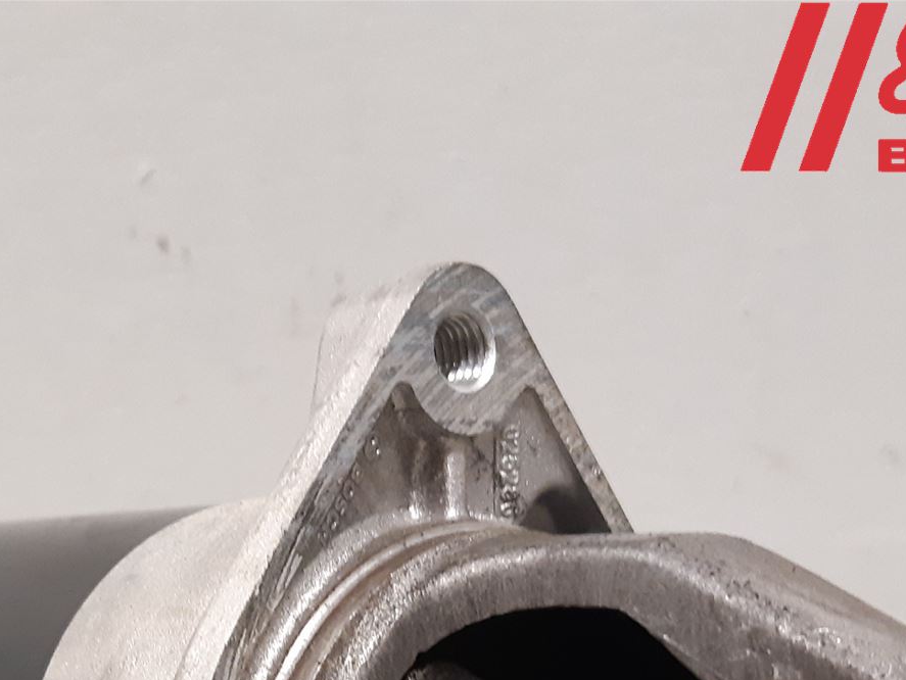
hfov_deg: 32.0
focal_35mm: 60
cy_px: 783
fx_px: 1571
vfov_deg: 22.7
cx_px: 322
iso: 320
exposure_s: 1/50
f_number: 1.7
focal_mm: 3.93
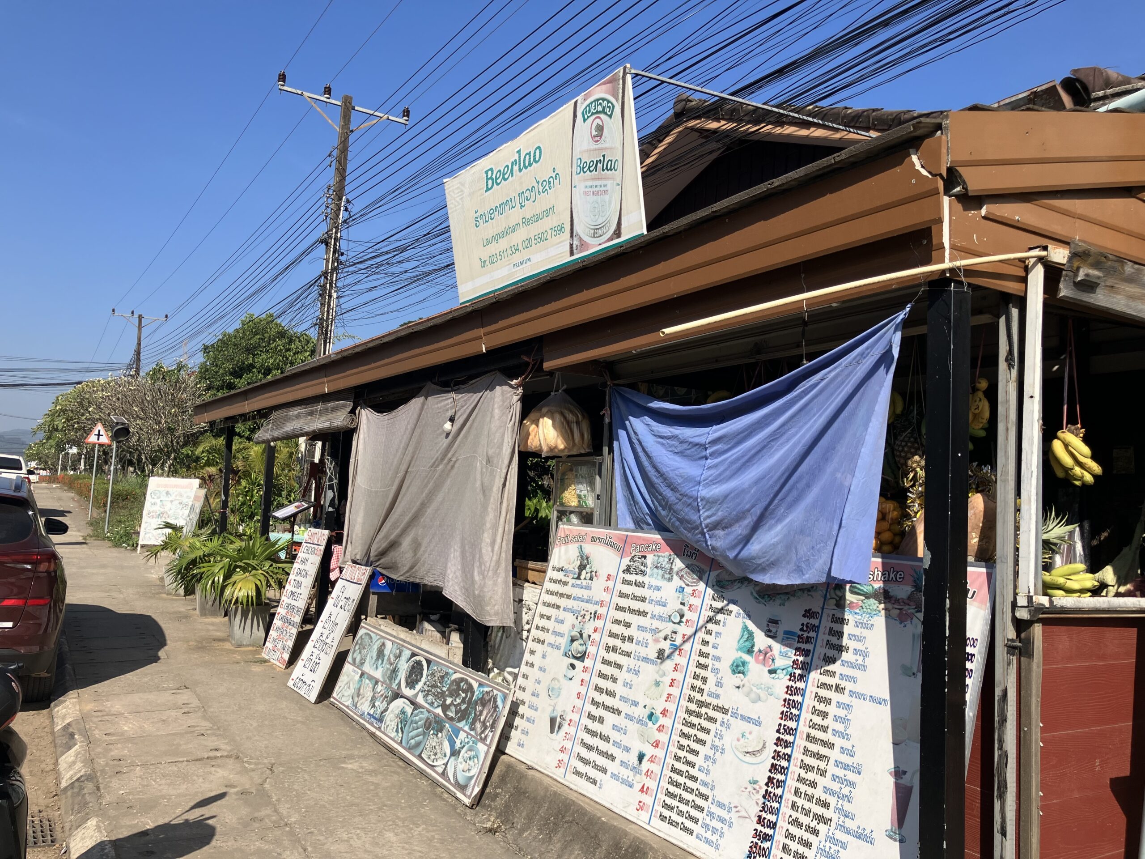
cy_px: 430
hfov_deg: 63.4
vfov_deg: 49.7
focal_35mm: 28
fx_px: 926
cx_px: 572
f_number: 1.8
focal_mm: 3.99
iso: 32
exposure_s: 1/2208
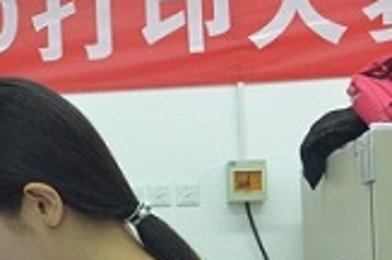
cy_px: 246
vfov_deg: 13.9
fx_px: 1049
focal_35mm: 97
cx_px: -147
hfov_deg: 19.2
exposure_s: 1/40
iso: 2000
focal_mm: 21
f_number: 10
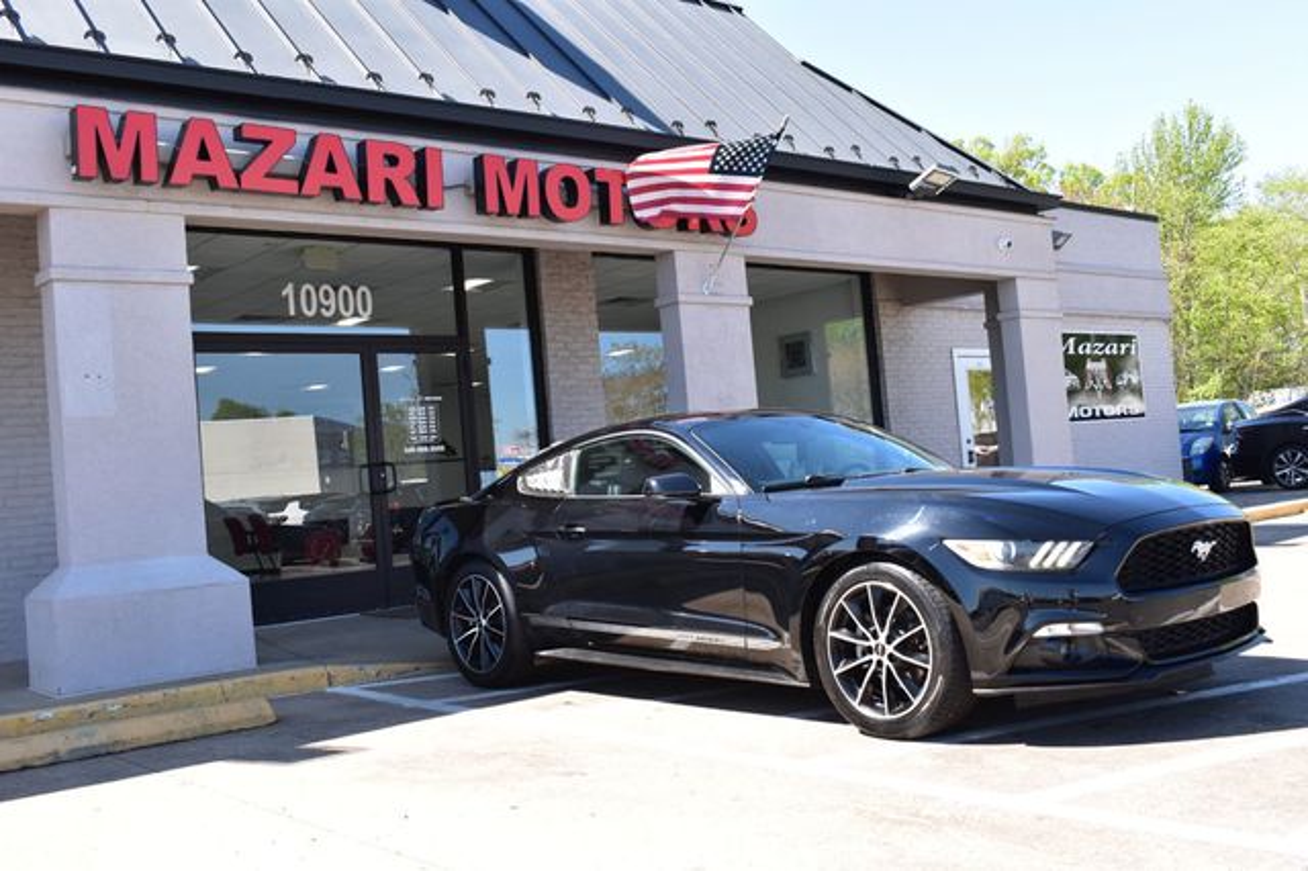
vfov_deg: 36.8
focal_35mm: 36
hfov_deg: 53.2
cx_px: 654
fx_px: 1307
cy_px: 436
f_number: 10
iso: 400
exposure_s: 1/250
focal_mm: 24
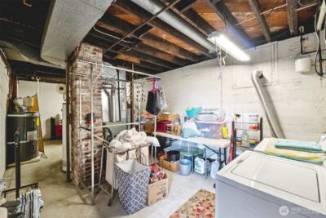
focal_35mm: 15
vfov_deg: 77.4
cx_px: 163
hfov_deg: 100.4
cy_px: 109
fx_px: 136
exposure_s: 1/25
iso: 6400
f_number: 9
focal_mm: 10
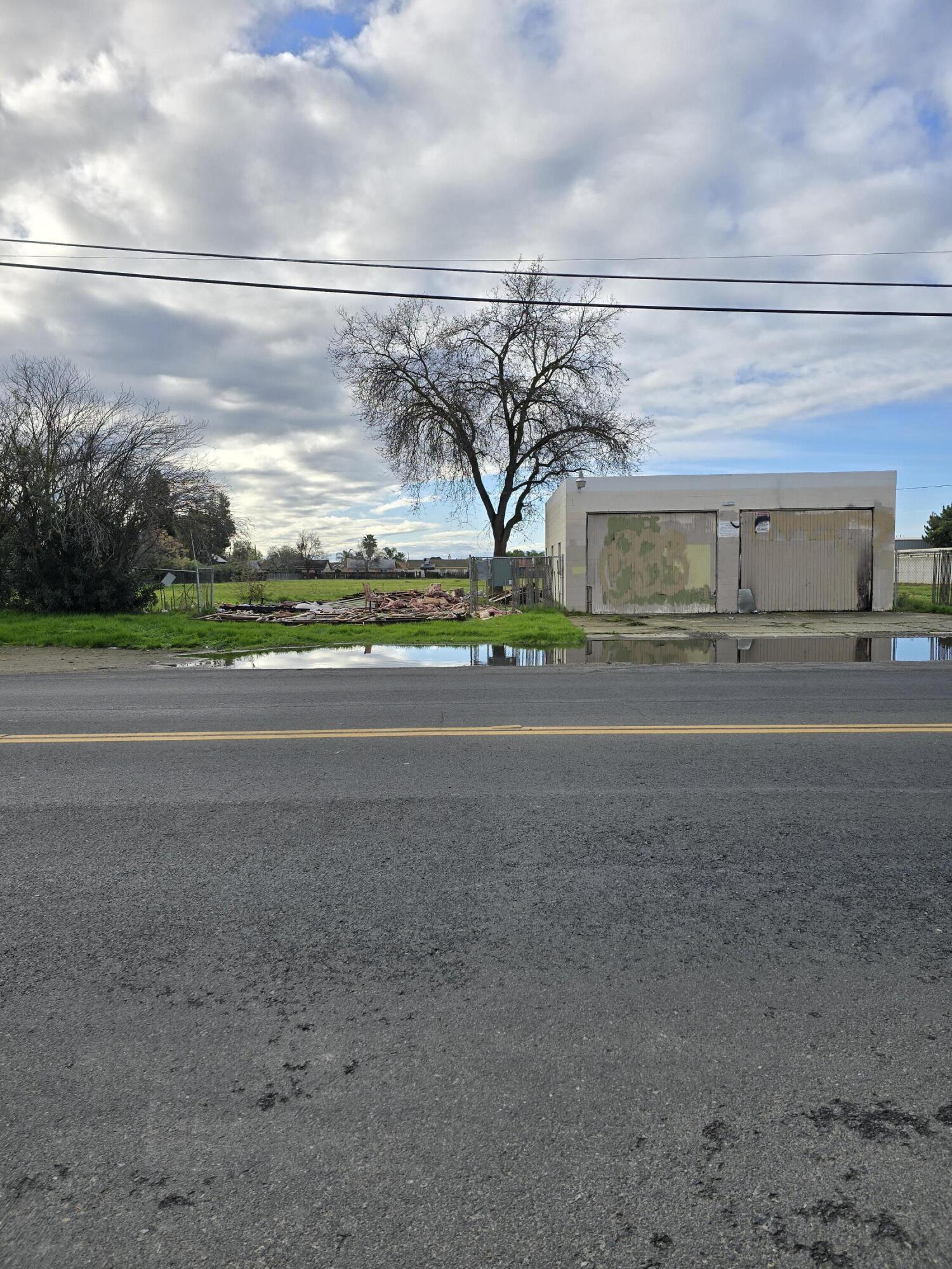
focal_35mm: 23
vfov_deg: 73.9
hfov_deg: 58.9
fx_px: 843
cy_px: 634
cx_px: 476
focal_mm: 6.3
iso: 12
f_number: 1.7
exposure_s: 1/919
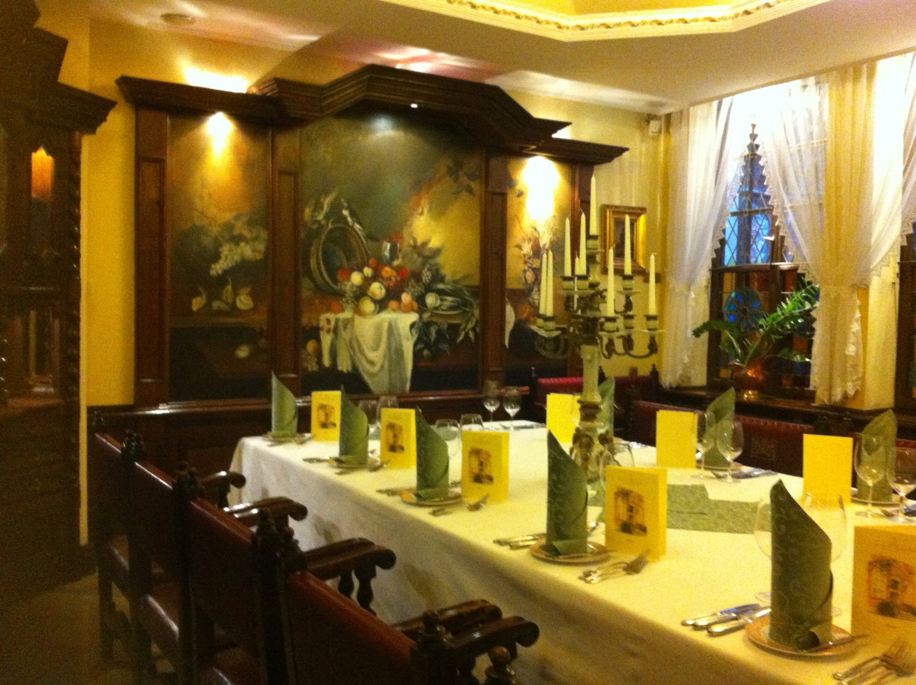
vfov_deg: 40.6
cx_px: 458
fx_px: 925
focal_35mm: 35
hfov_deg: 52.7
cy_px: 342
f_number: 2.8
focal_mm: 3.85
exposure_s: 1/15
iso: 640
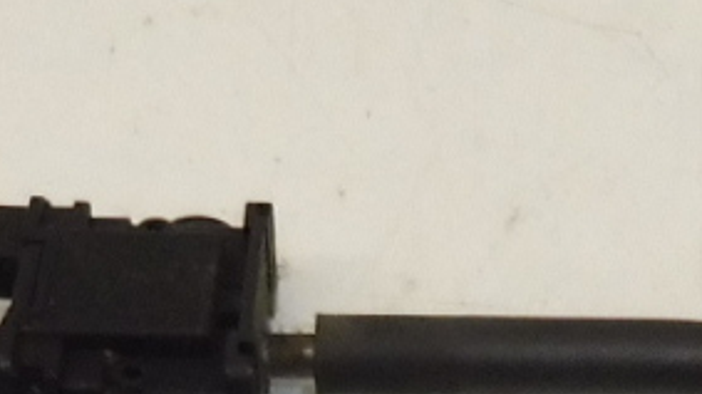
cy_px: 1001
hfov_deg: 10.8
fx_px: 3666
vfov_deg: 5.9
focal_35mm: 197
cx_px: 702
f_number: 3.5
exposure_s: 1/160
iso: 200
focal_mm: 4.4
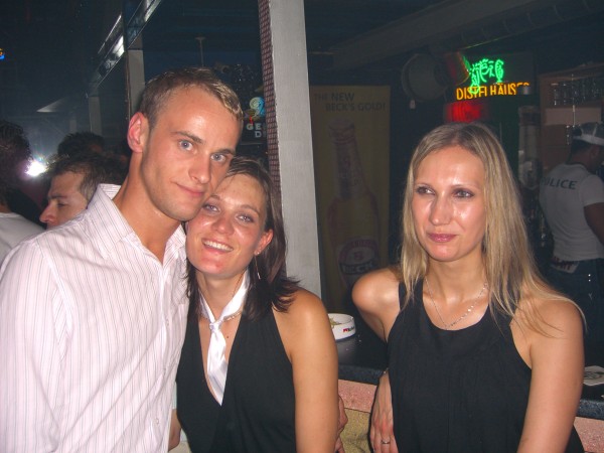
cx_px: 302
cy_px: 226
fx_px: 663
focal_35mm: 38
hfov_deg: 49.0
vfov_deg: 37.7
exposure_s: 1/60
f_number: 2.8
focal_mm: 7.9
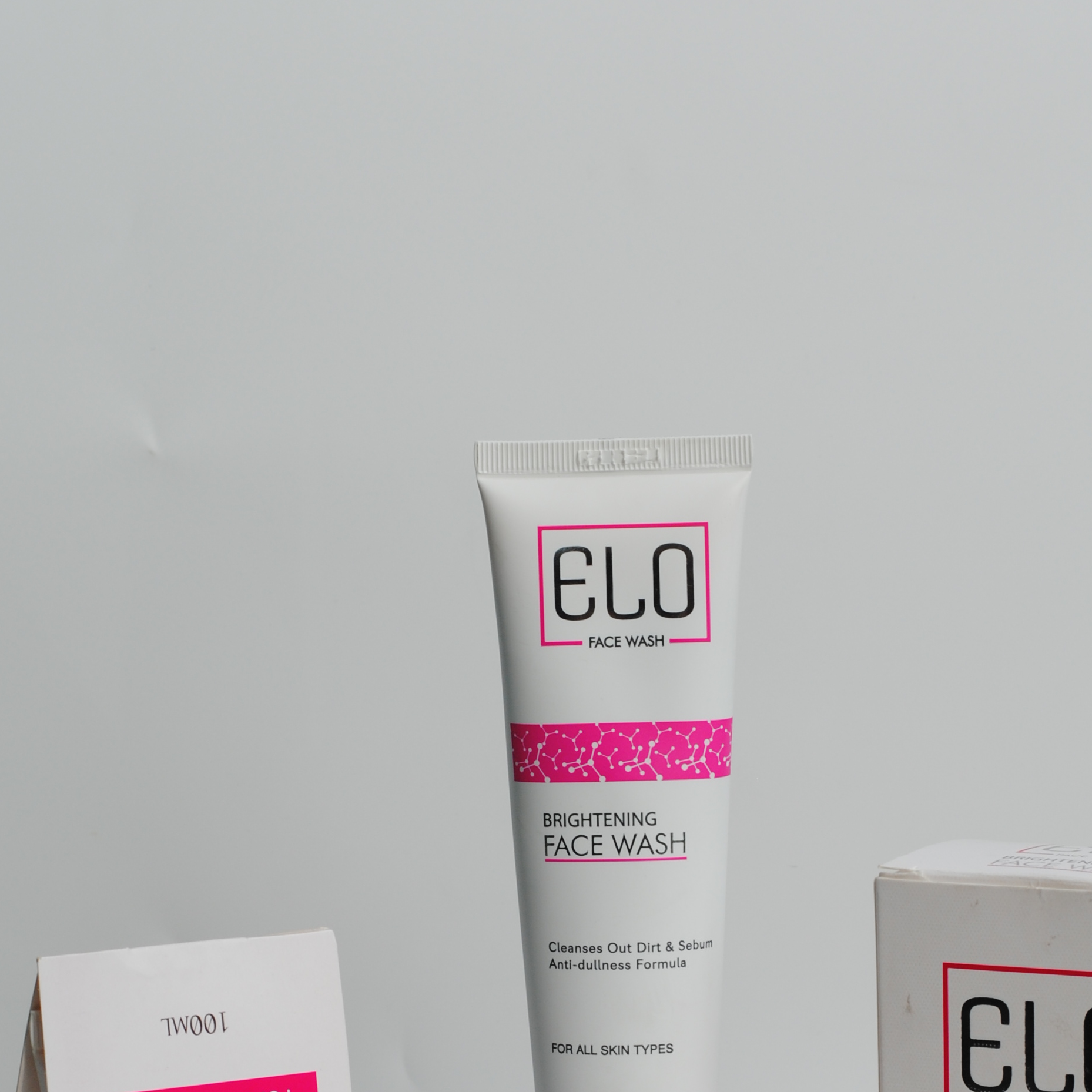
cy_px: 1013
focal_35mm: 133
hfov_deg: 13.1
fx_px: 4747
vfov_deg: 13.0
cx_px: 671
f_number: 8
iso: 100
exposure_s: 1/250
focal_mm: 50
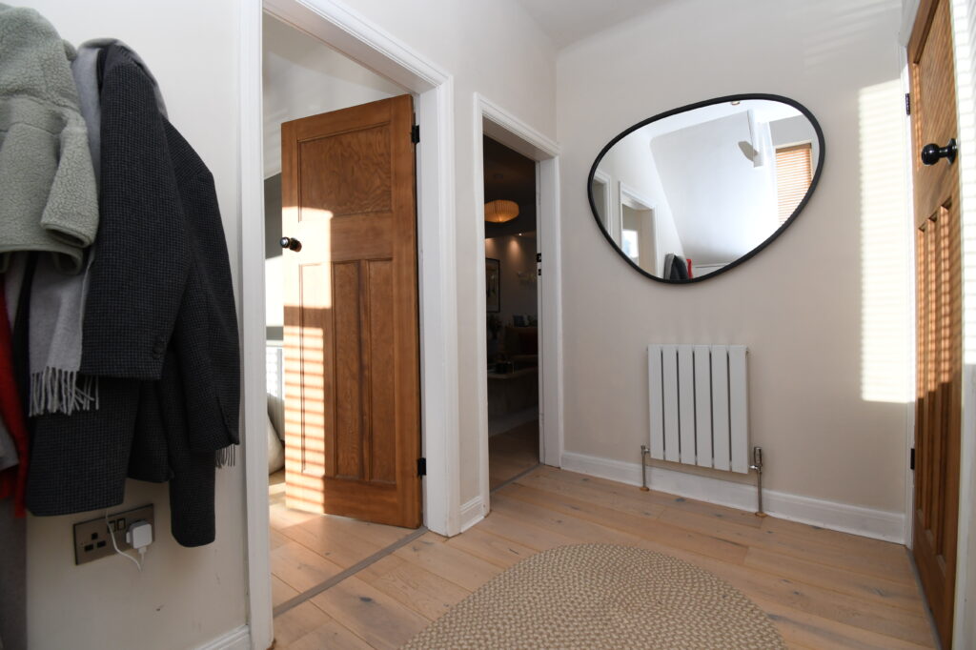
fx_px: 407
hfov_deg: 100.4
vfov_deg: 77.3
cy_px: 325
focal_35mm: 15
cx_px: 488
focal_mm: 10
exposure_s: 1/250
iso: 560
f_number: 8
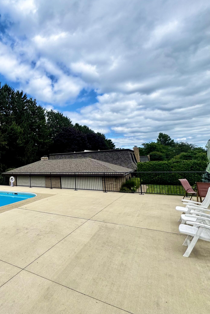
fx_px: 184
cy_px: 149
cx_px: 16
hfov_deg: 51.5
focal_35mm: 21
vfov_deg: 81.1
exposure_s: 1/1323
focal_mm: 2.22
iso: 50
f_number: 2.2
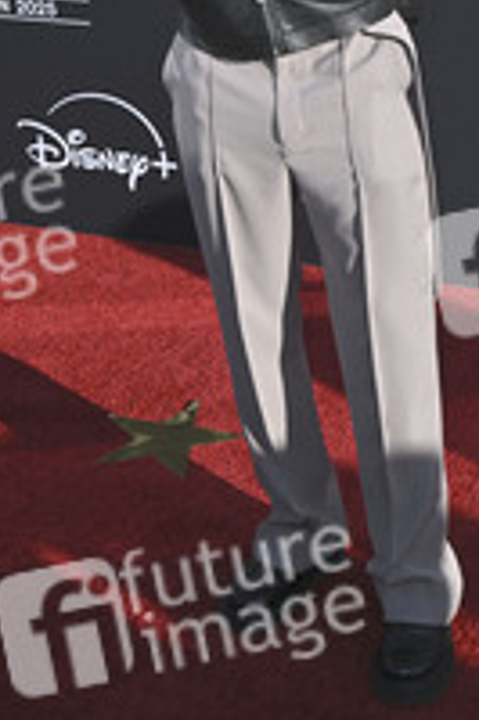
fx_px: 1399
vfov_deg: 27.8
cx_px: 285
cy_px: 72
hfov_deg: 19.4
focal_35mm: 70
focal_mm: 35
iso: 200
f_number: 10
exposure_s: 1/320
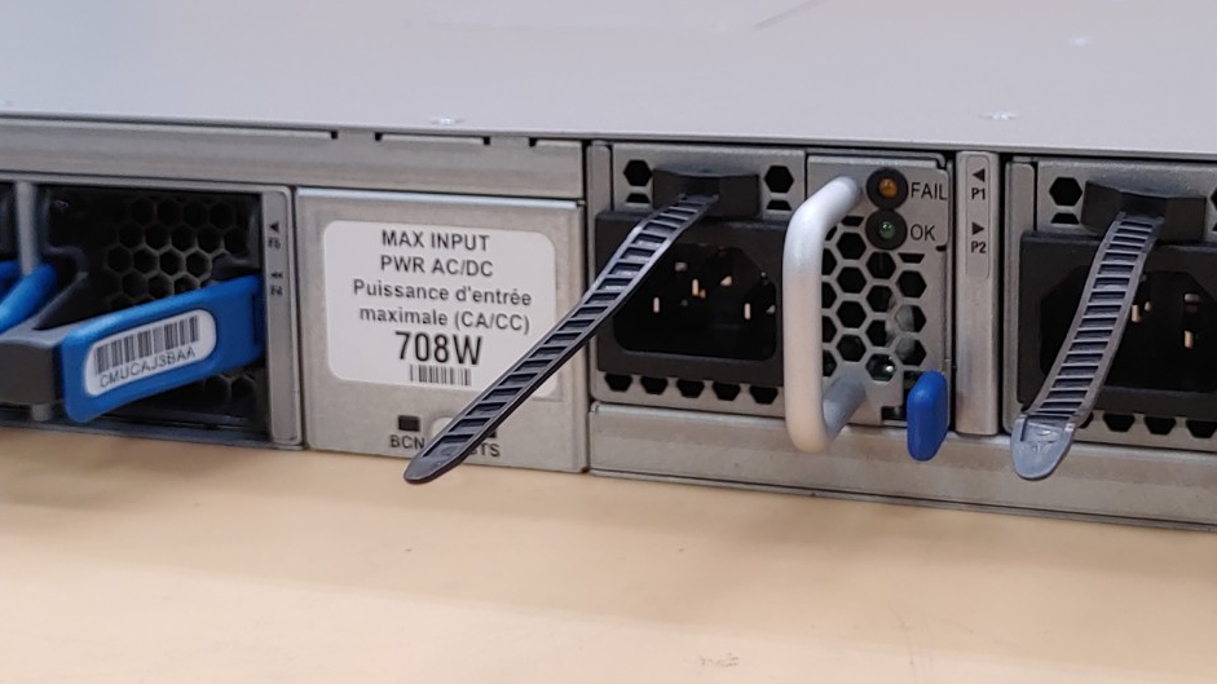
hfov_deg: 34.9
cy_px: 136
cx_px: 658
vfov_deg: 19.8
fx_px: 1936
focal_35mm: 60
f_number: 1.8
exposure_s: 1/64
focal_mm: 4.36
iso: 50
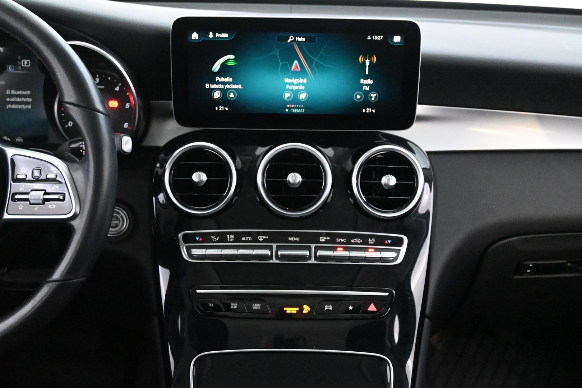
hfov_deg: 47.2
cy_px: 194
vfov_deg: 32.4
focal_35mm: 41
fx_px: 667
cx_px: 291
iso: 12800
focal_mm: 27.5
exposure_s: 1/40
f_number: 4.5
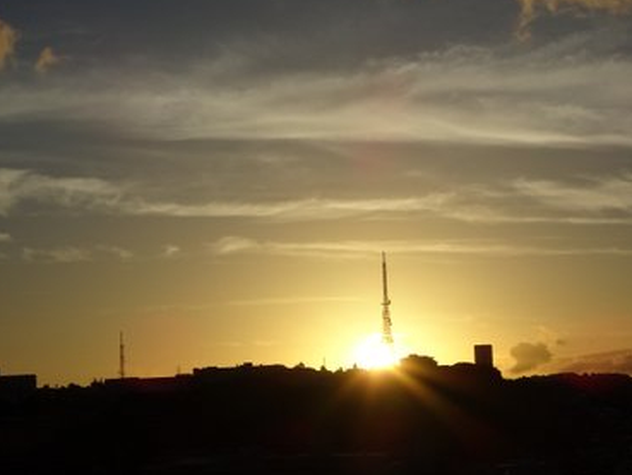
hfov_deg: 20.6
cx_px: 367
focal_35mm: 95
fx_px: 1735
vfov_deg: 15.6
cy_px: 175
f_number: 5
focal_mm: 12.42
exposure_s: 1/1600
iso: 80
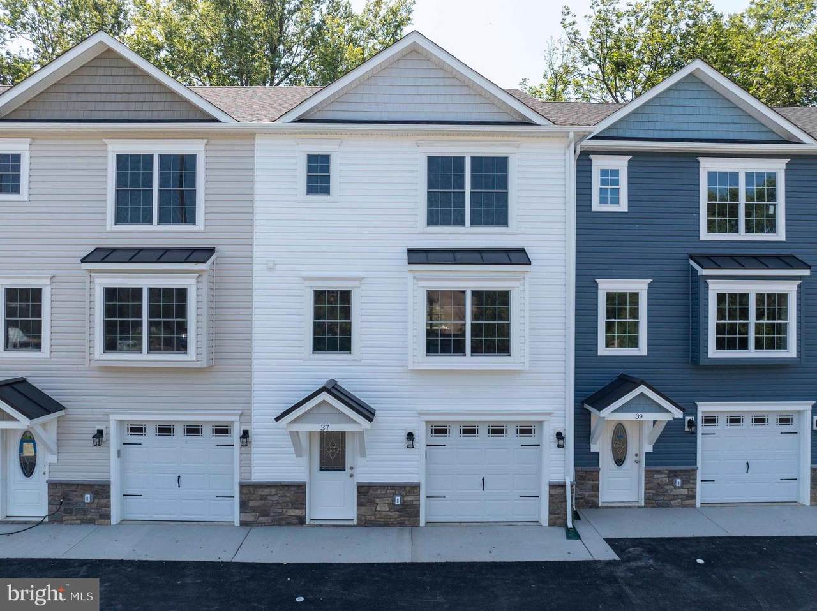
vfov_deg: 56.8
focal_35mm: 24
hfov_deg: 71.6
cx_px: 408
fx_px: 566
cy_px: 306
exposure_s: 1/1000
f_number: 2.8
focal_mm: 12.29
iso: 150
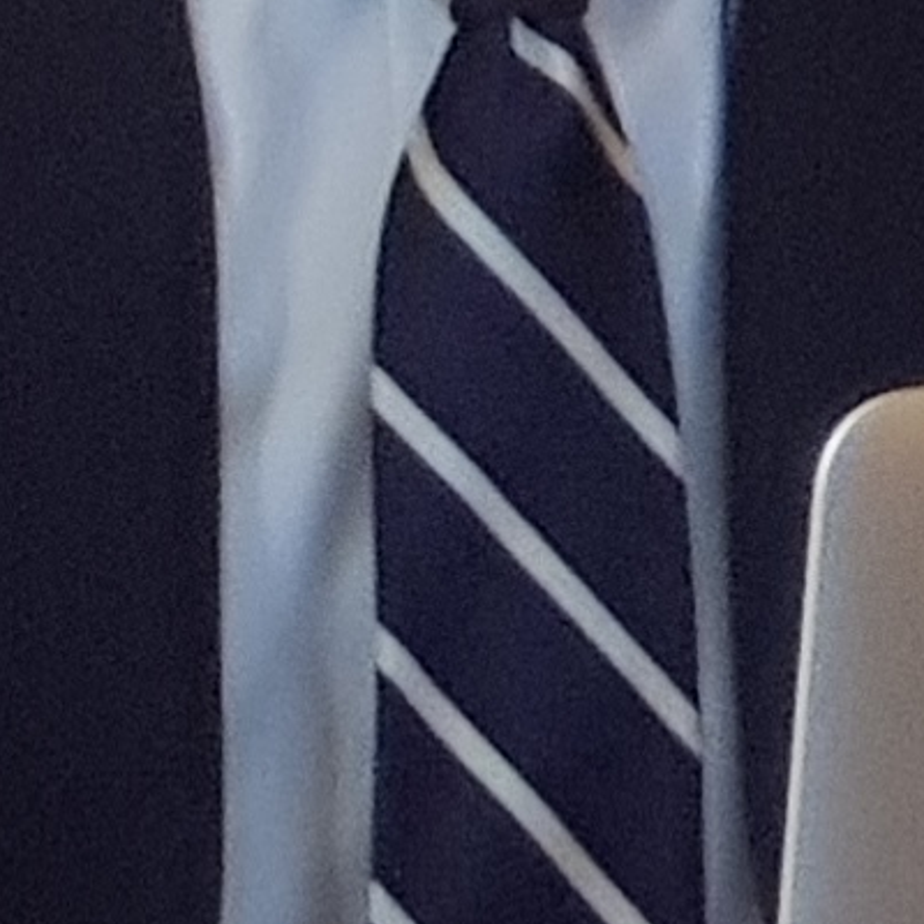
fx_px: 13982
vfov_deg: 3.8
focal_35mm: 463
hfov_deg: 3.6
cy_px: 127
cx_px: -2238
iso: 200
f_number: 2.4
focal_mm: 6
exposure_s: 1/17
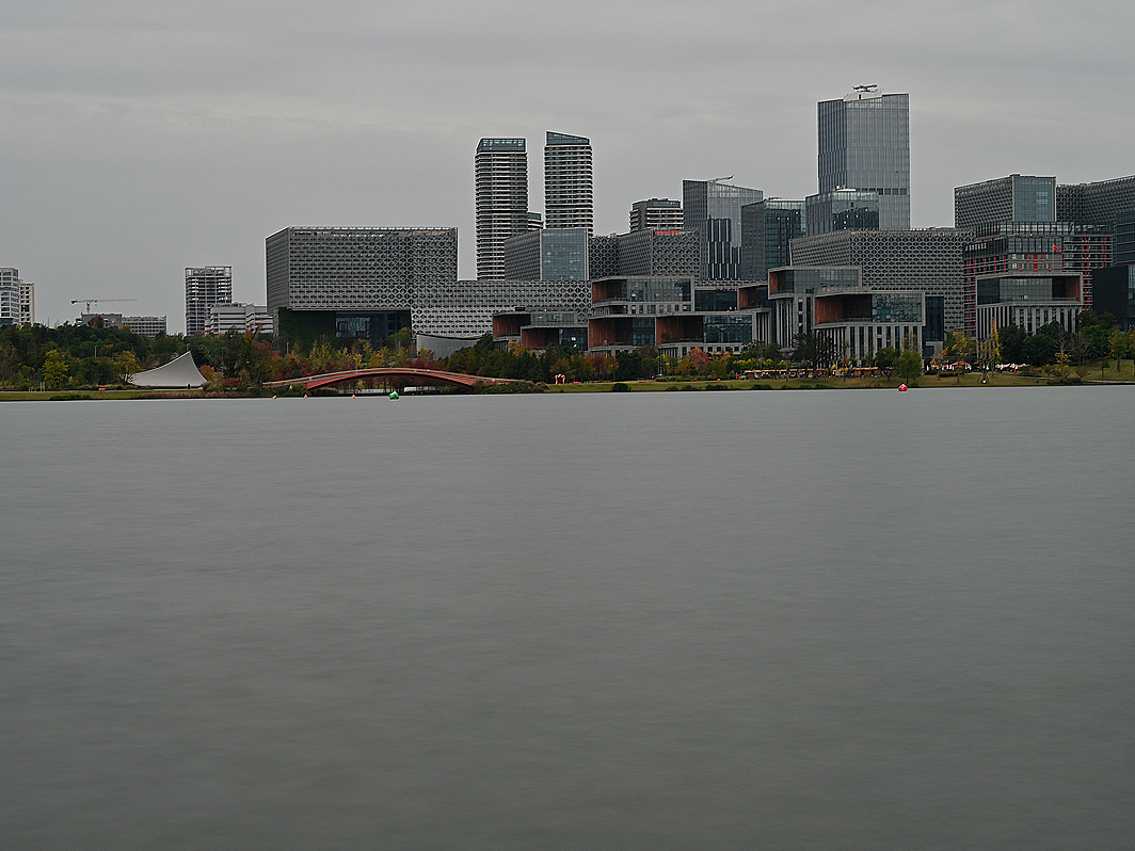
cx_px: 505
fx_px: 2098
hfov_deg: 30.2
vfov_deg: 22.9
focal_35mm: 64
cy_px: 426
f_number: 11
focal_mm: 59
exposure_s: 5
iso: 100
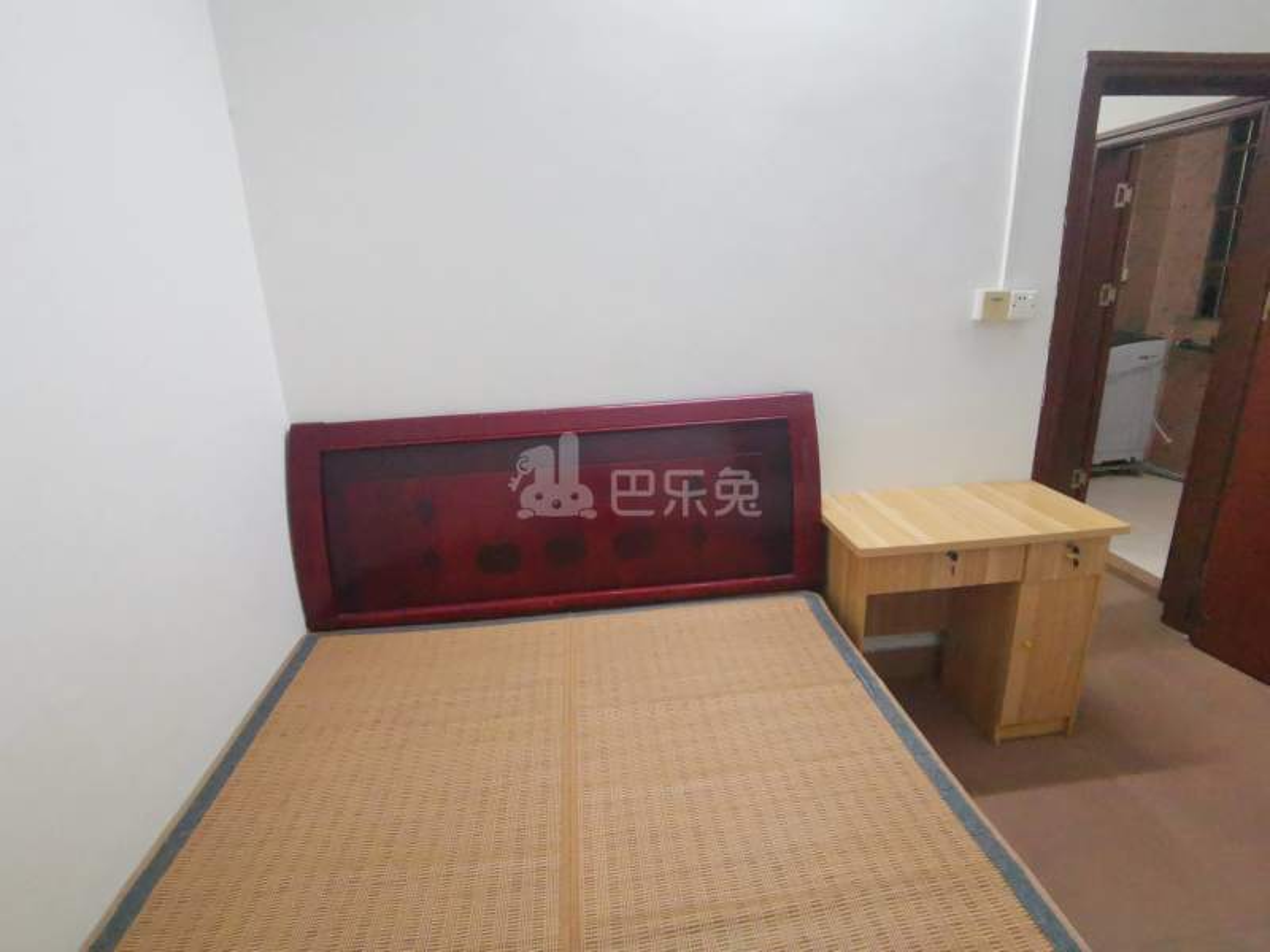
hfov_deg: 91.0
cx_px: 635
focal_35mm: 17
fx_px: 624
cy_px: 476
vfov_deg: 74.7
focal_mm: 2.26
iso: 800
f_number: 2.2
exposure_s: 1/25
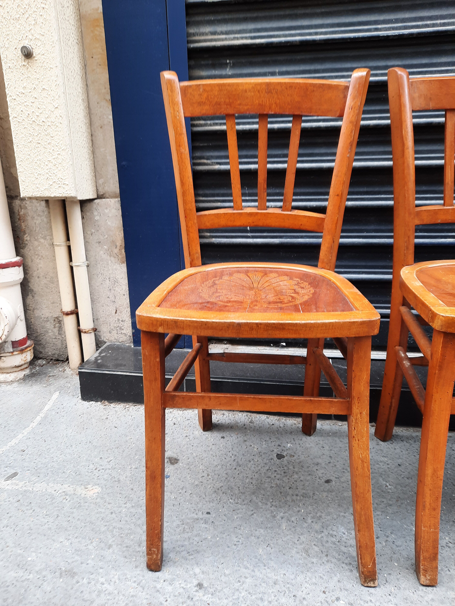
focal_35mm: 25
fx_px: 438
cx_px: 228
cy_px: 303
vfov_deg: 69.4
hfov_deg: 54.9
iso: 32
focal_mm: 4.6
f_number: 2
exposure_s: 1/50
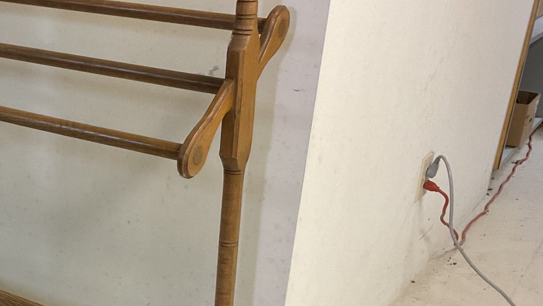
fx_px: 821
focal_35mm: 57
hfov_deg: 34.8
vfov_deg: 20.8
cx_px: 70
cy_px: 256
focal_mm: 3
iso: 160
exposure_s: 1/60
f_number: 1.8
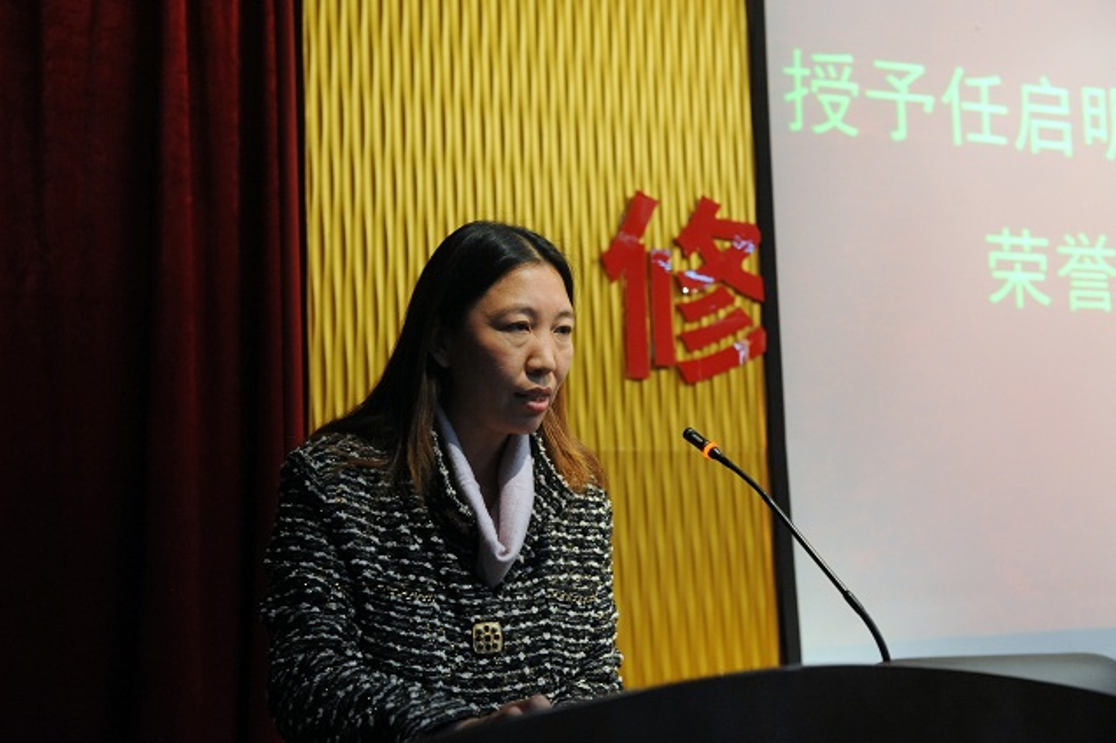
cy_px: 372
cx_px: 558
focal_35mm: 48
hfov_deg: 41.1
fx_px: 1487
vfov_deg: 28.0
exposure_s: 1/30
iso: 2800
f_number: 4
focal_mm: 48
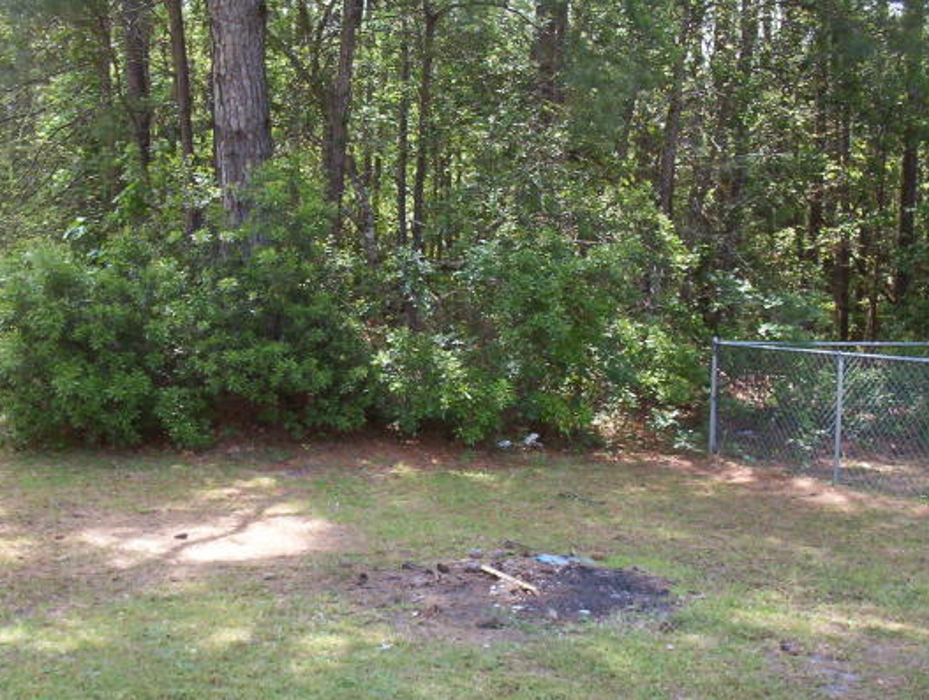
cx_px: 420
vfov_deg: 30.9
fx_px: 1263
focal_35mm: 47
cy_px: 394
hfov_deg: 40.3
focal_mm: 6
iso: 100
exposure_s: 1/83.3
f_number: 4.5
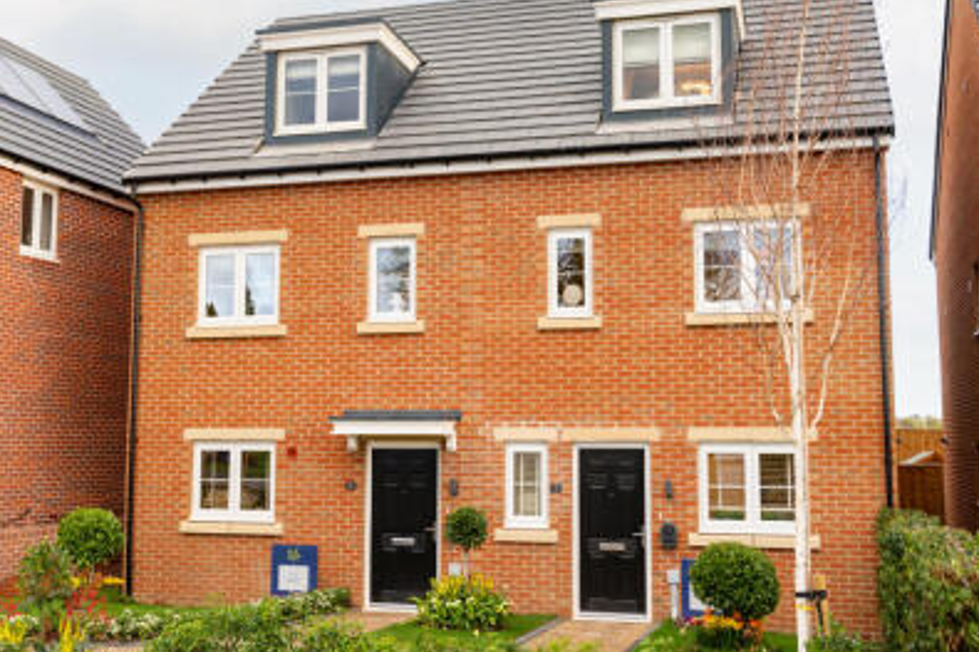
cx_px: 471
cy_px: 311
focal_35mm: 41
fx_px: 1114
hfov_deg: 47.4
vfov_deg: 32.6
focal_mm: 34
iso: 250
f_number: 5
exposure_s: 1/100
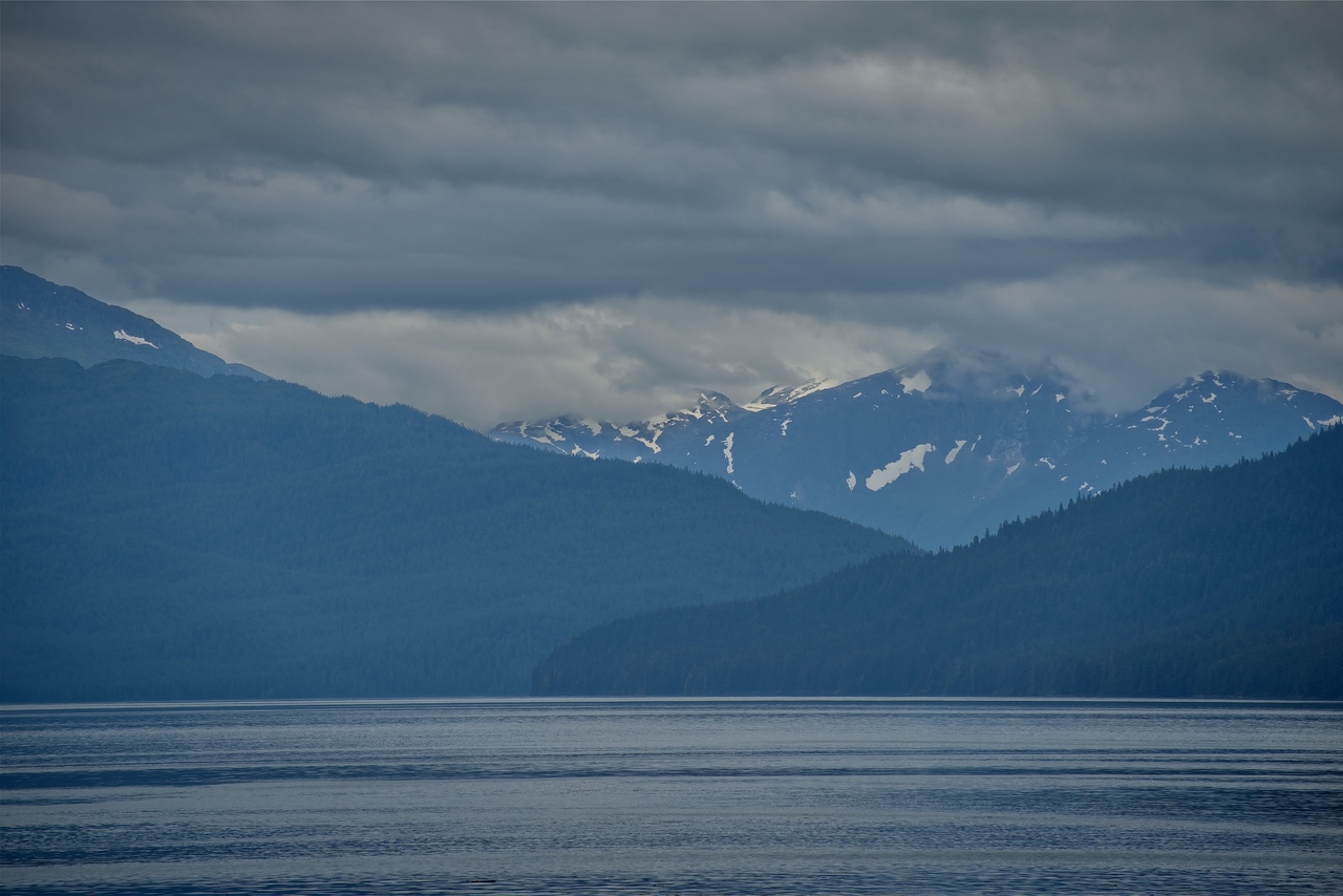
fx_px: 8209
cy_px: 448
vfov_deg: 6.2
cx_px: 672
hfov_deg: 9.4
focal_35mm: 220
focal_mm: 220
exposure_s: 1/500
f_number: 8
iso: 100
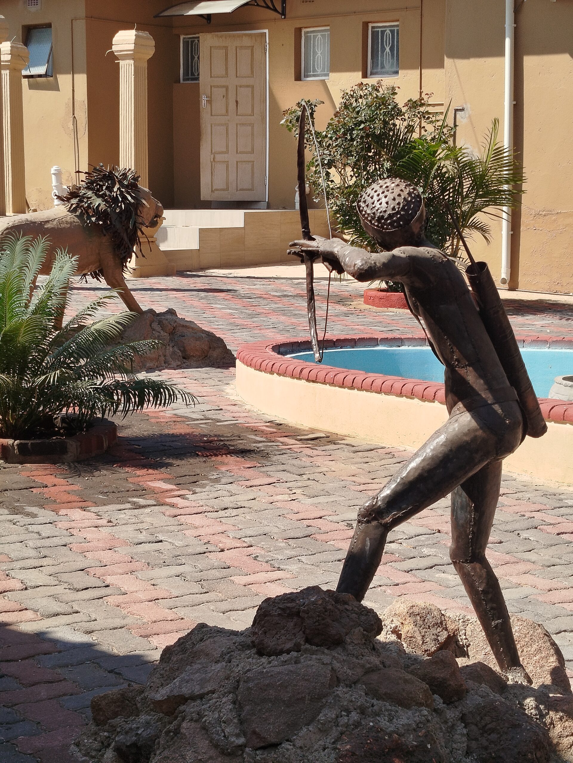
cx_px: 286
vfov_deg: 71.6
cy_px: 382
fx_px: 530
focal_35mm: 24
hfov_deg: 56.8
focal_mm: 5.31
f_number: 1.7
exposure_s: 1/675
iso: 50
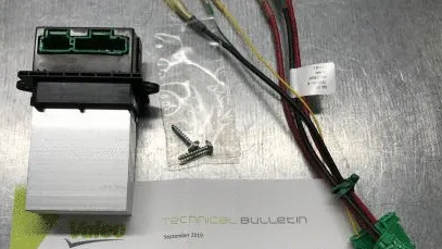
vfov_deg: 29.5
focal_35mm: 40
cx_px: 208
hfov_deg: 50.4
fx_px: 469
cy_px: 164
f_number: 1.8
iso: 25
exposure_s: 1/100
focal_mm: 3.99
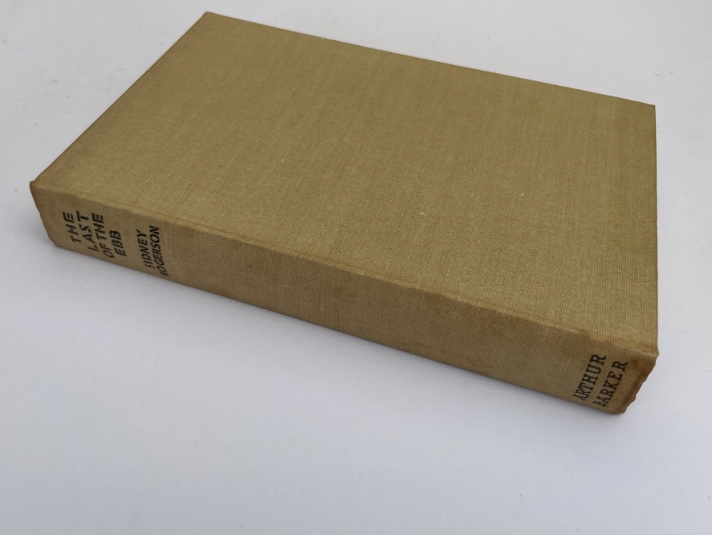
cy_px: 244
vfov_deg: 46.8
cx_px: 336
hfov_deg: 59.9
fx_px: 617
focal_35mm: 30
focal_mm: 4.2
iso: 32
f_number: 1.6
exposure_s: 1/739
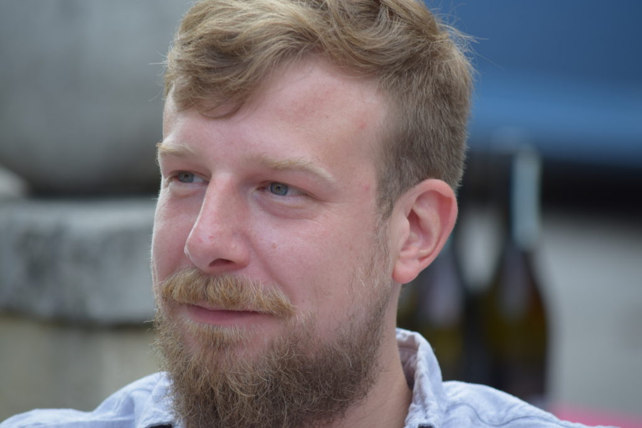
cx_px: 321
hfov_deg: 5.7
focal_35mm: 360
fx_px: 6420
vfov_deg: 3.8
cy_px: 214
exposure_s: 1/160
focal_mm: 240
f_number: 5.3
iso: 200
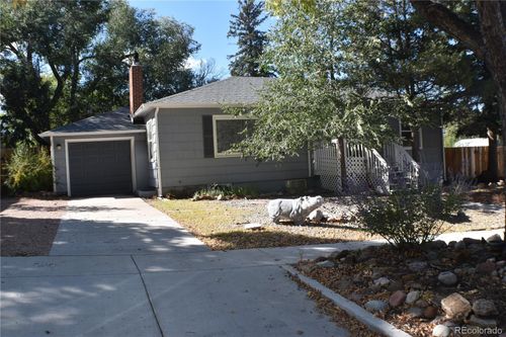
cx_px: 253
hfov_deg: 46.4
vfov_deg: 31.9
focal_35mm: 42
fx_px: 590
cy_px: 168
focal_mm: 28
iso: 250
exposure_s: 1/250
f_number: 8
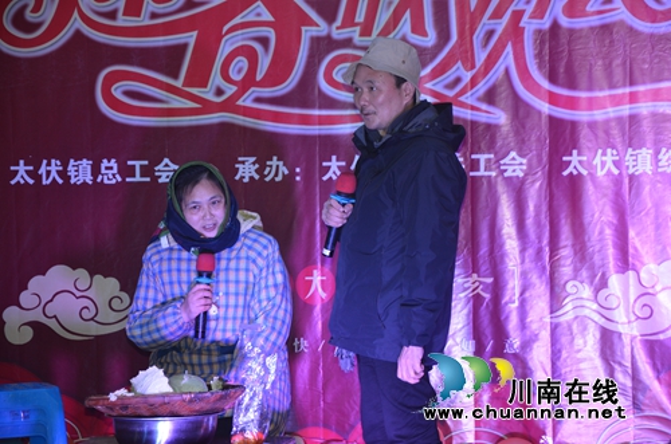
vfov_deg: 12.1
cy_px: 222
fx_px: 2092
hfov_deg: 18.2
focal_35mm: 112
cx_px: 336
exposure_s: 1/60
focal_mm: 75
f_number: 5.3
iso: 560
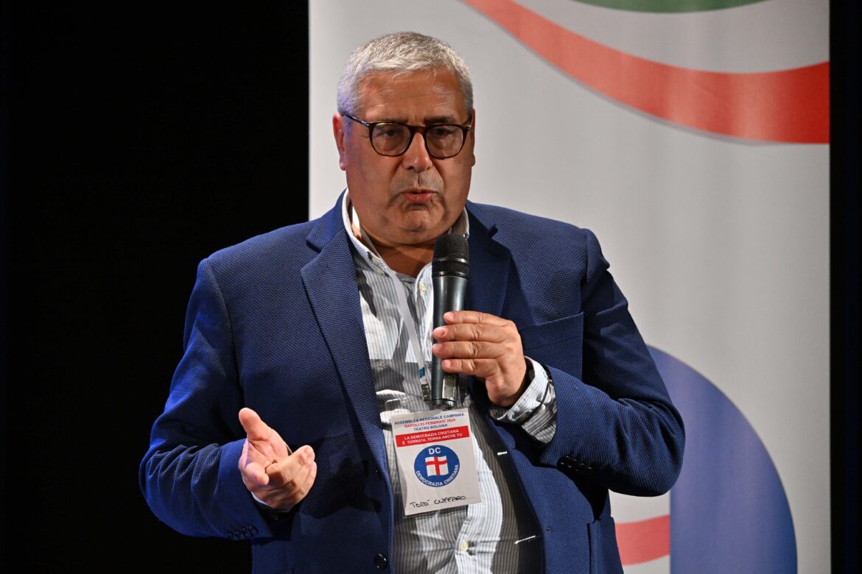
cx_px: 431
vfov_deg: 7.6
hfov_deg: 11.4
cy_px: 287
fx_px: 4310
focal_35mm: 180
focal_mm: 180
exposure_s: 1/160
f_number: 5.6
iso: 2000
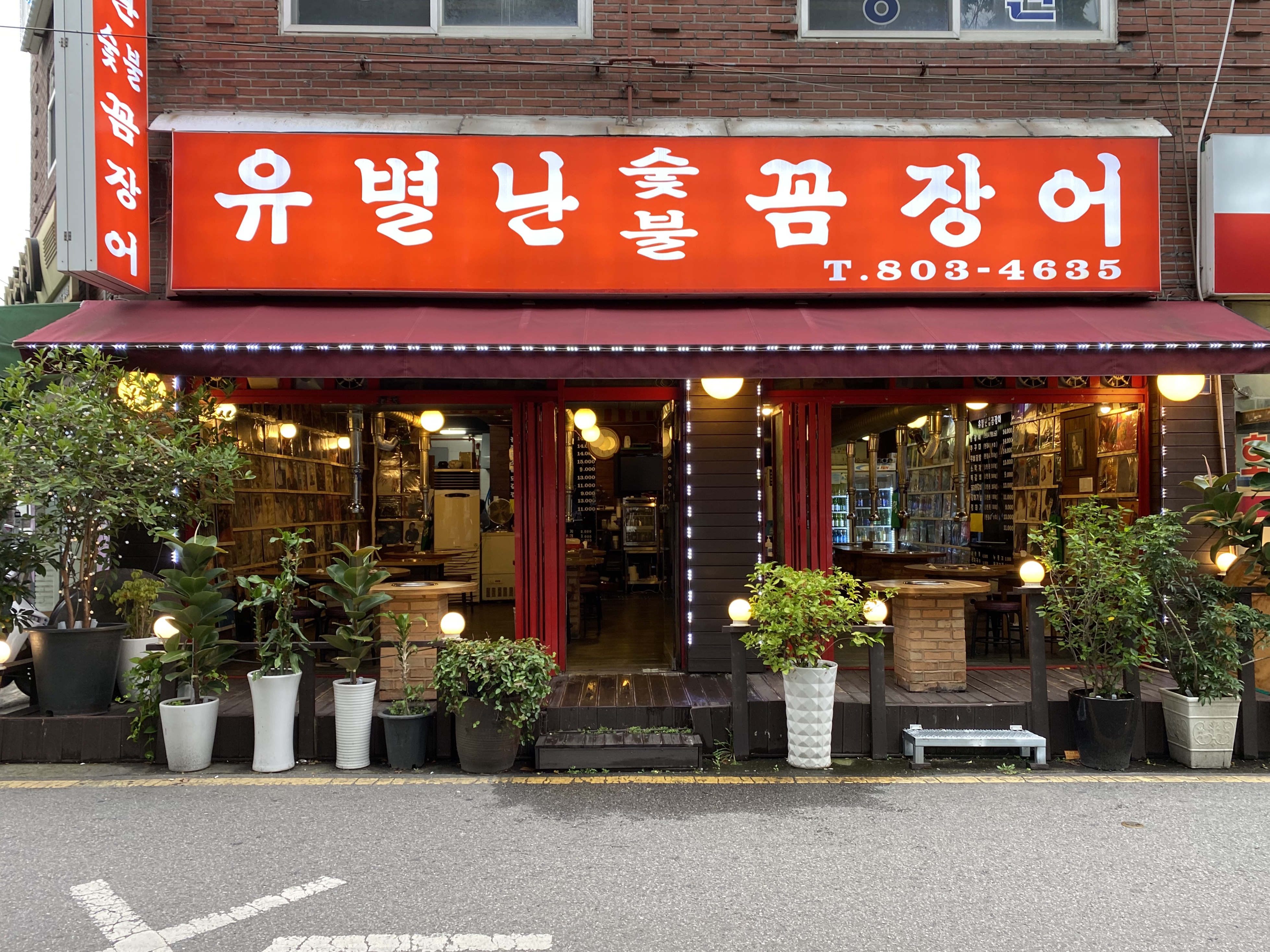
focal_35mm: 26
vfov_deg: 53.1
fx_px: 954
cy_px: 476
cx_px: 635
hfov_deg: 67.3
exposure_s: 1/60
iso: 80
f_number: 1.8
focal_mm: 4.25
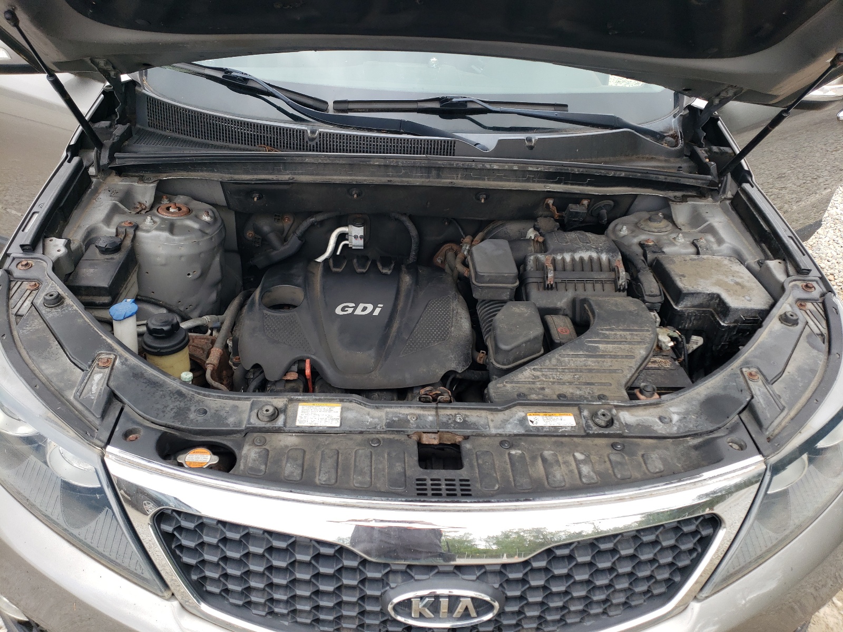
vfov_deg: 53.1
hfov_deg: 67.3
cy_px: 316
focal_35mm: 26
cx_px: 422
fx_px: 633
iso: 50
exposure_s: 1/294
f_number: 1.5
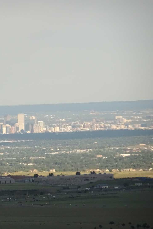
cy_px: 114
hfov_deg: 3.4
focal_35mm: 403
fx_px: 2569
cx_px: 0
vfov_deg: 5.1
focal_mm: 49.49
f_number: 6.3
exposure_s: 1/250
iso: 500
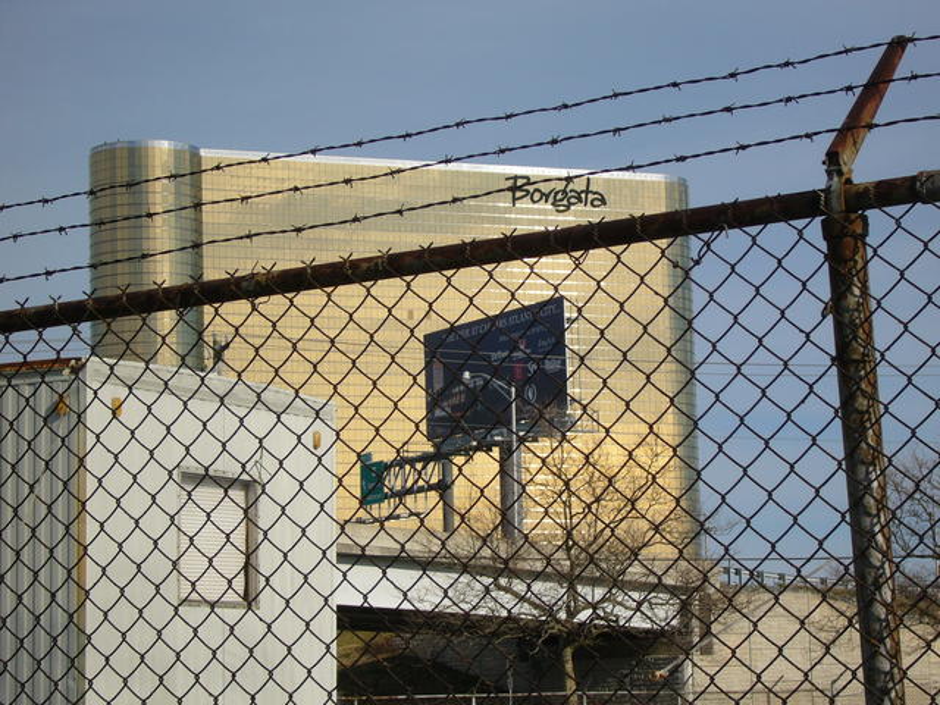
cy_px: 352
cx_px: 470
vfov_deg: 14.1
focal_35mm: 105
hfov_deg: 18.7
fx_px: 2851
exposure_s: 1/100
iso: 50
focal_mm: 17.4
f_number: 14
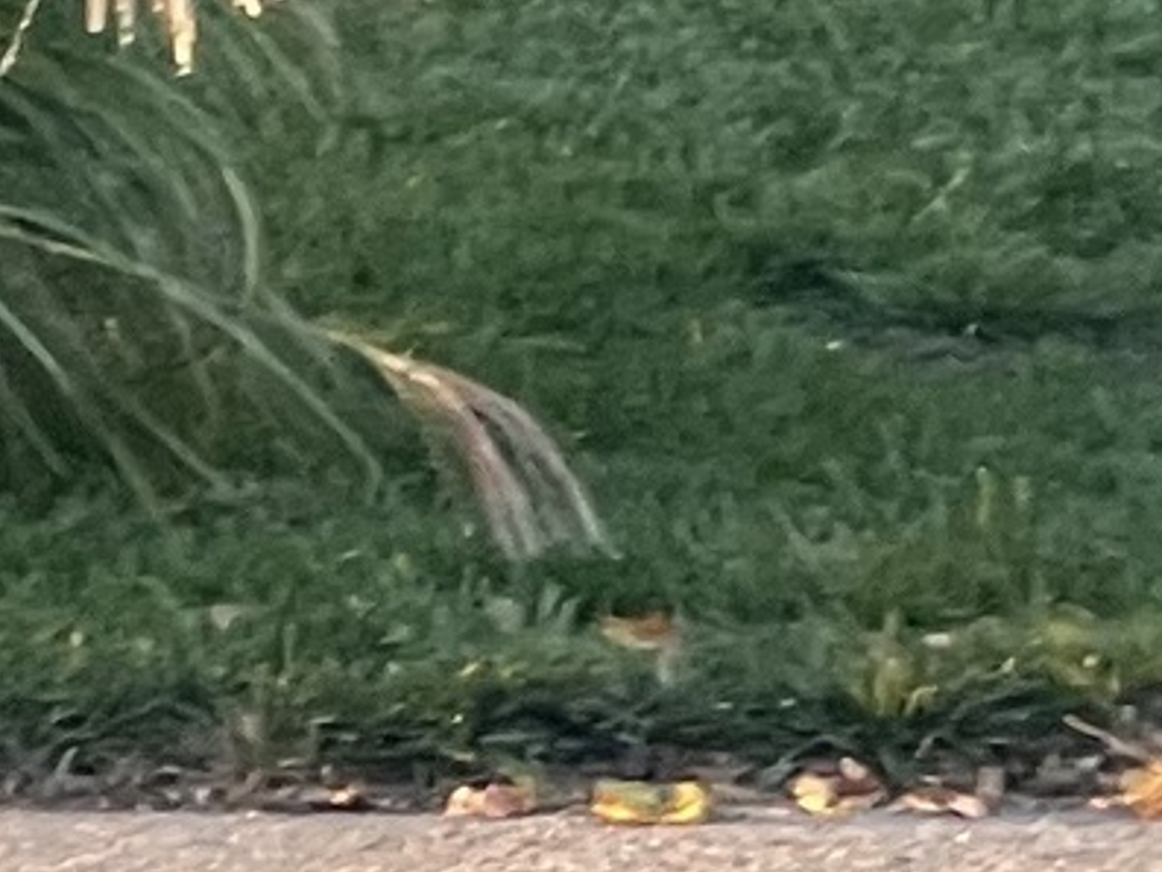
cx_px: -3299
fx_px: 16621
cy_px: -2116
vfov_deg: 2.9
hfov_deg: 3.8
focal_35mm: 495
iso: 80
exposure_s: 1/99
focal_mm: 7.5
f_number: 2.2
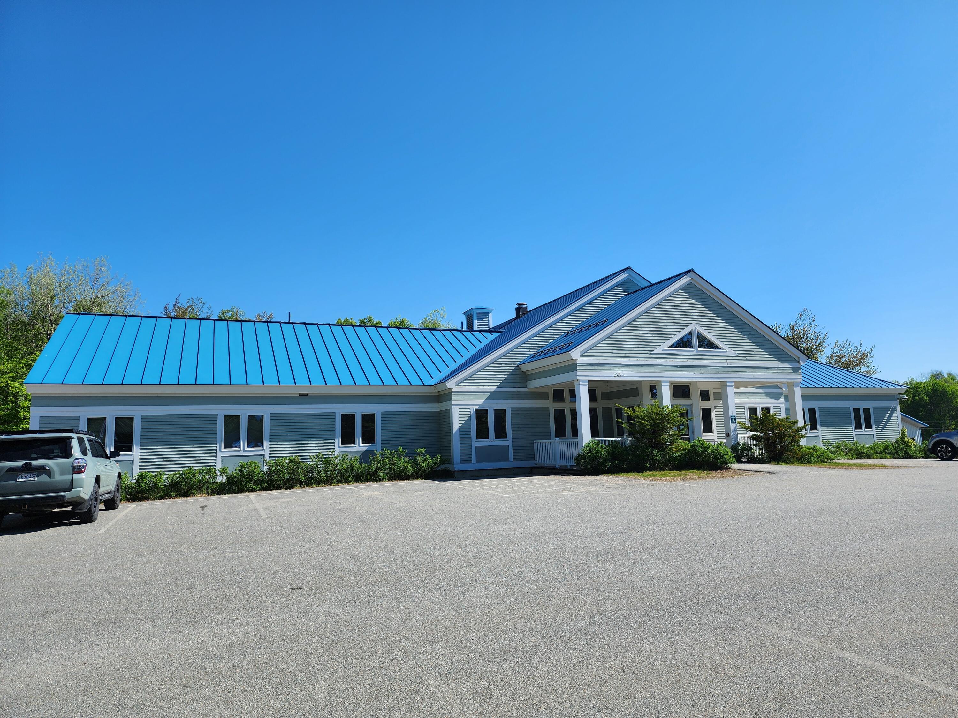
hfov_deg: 73.9
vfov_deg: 58.9
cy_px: 359
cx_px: 479
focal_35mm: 23
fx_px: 637
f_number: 1.8
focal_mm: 6.4
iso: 12
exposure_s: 1/1167
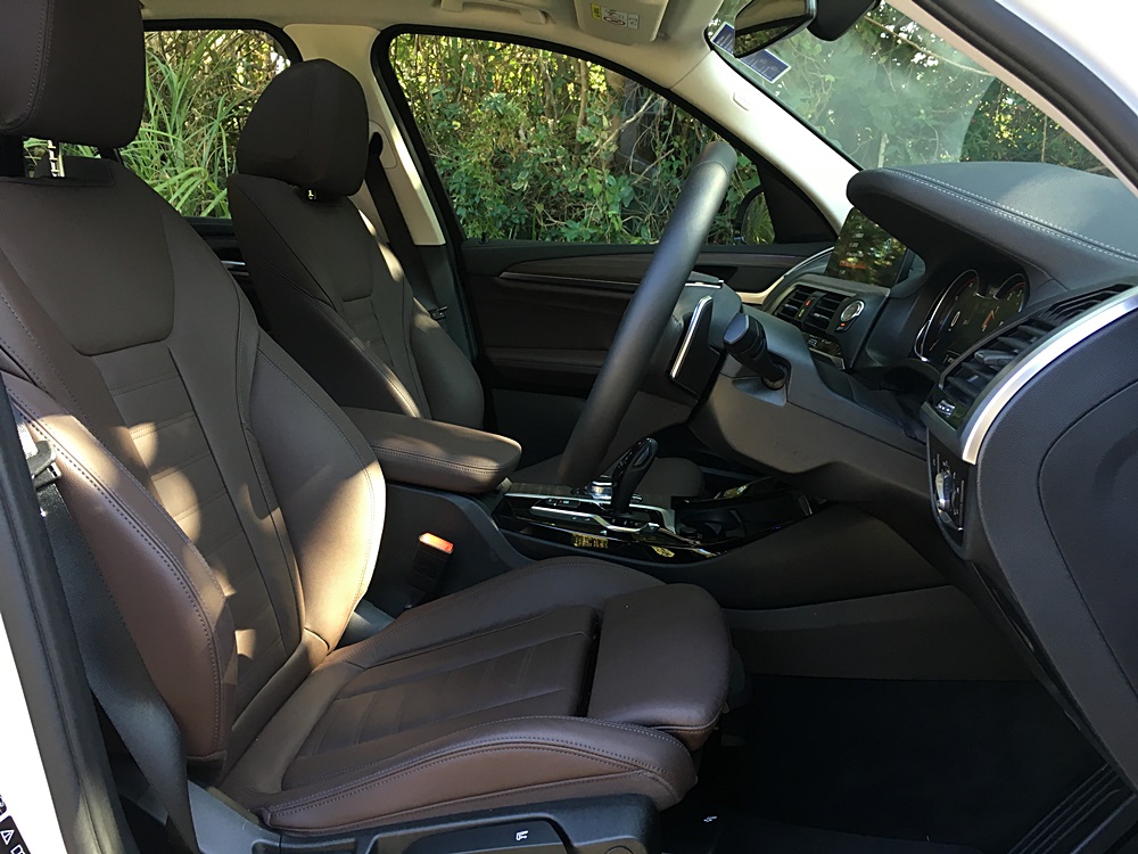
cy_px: 427
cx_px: 569
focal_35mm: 29
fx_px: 953
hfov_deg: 61.7
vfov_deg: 48.2
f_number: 2.2
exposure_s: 1/33
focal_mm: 4.15
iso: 32
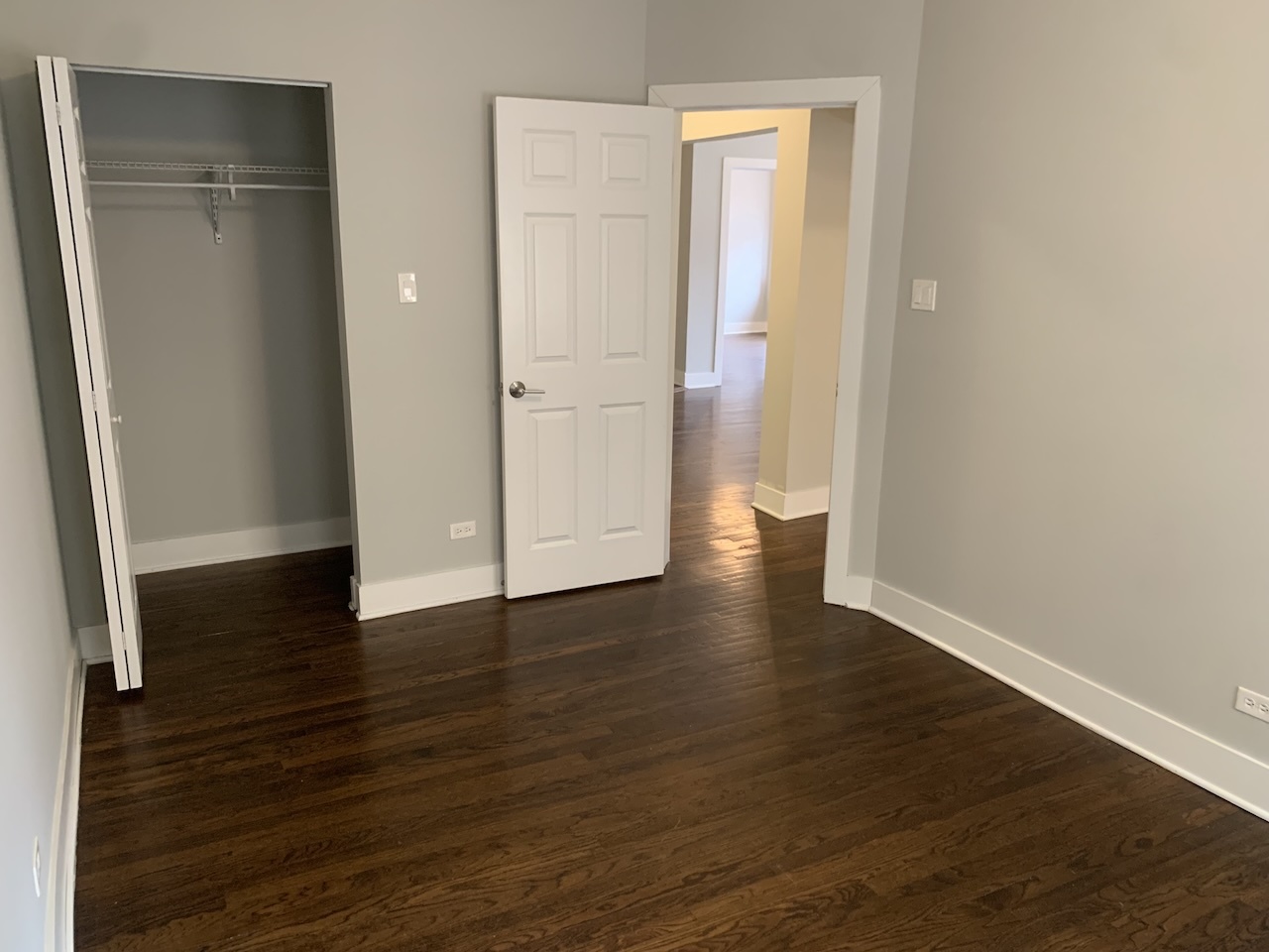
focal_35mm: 26
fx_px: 953
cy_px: 476
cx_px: 634
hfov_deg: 67.3
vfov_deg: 53.1
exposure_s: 1/60
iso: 320
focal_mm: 4.25
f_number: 1.8
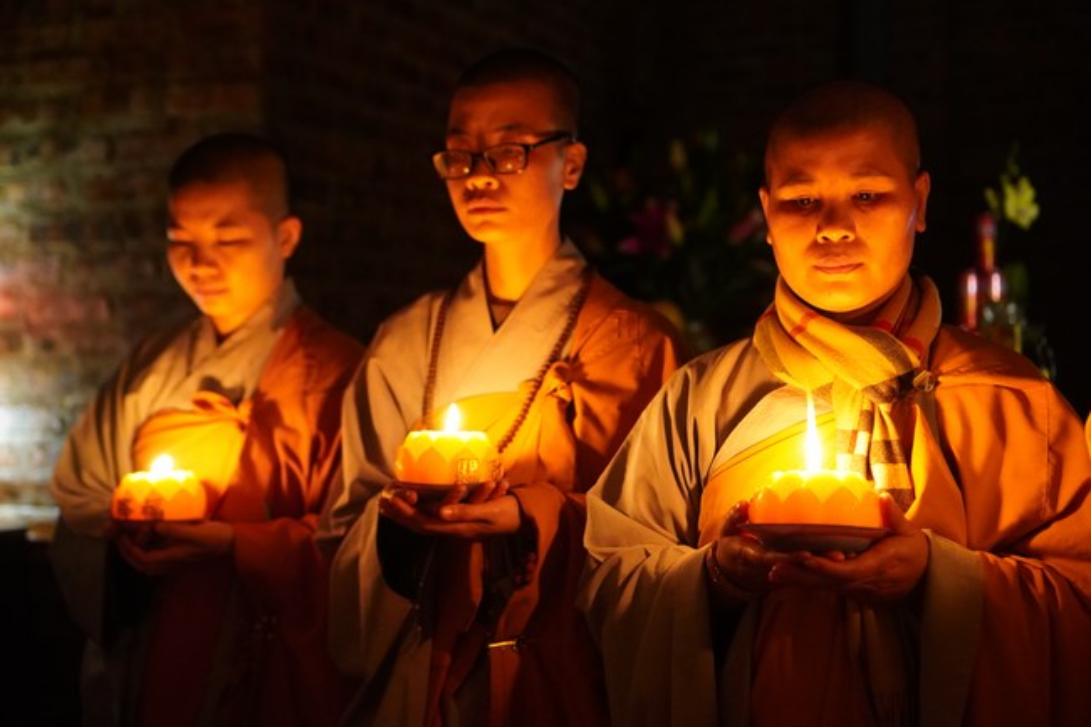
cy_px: 364
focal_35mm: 52
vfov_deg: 25.7
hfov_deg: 37.9
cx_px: 546
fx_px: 1591
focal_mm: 35
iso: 3200
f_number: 2.2
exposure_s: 1/50
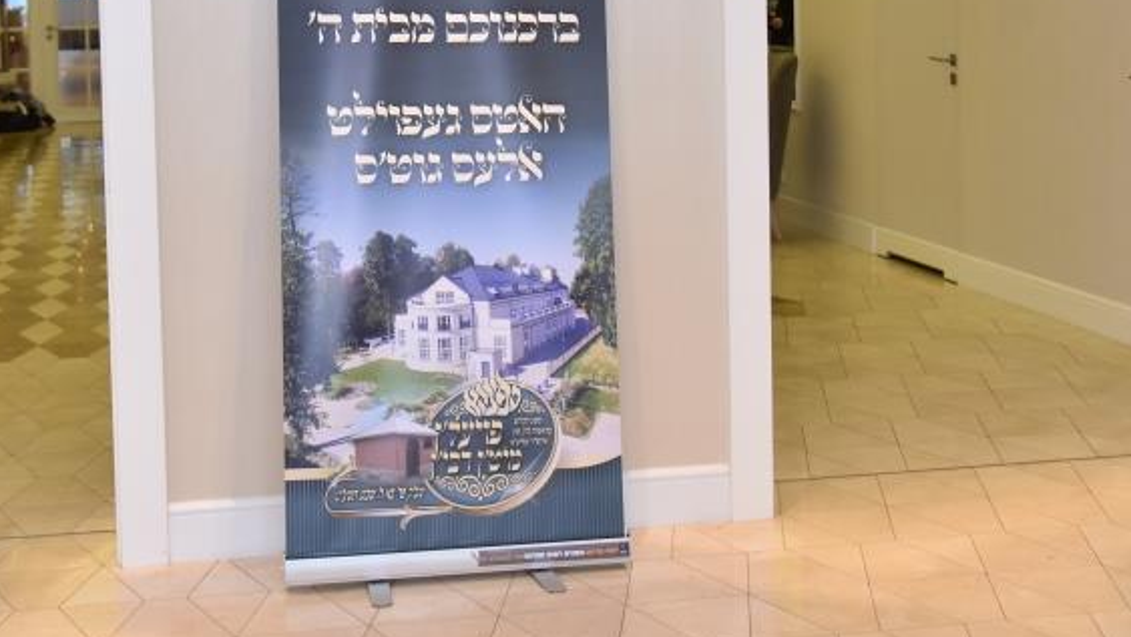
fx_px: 1830
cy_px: 47
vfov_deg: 19.3
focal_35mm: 61
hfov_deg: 34.2
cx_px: 460
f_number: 4
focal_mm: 32
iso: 640
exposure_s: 1/160
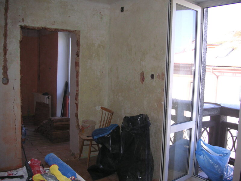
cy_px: 90
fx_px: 258
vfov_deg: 38.7
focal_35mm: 37
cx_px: 120
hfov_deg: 50.1
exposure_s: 1/180
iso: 50
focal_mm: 6.1
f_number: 2.8
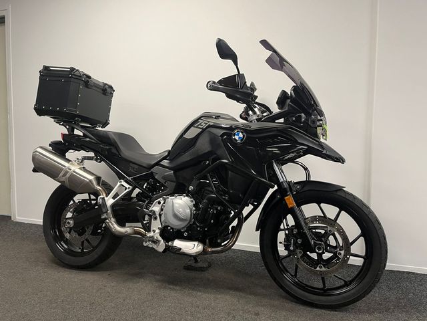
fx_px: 321
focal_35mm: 26
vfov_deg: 53.1
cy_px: 160
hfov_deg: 67.3
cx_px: 214
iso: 80
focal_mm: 5.1
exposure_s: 1/50
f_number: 1.6
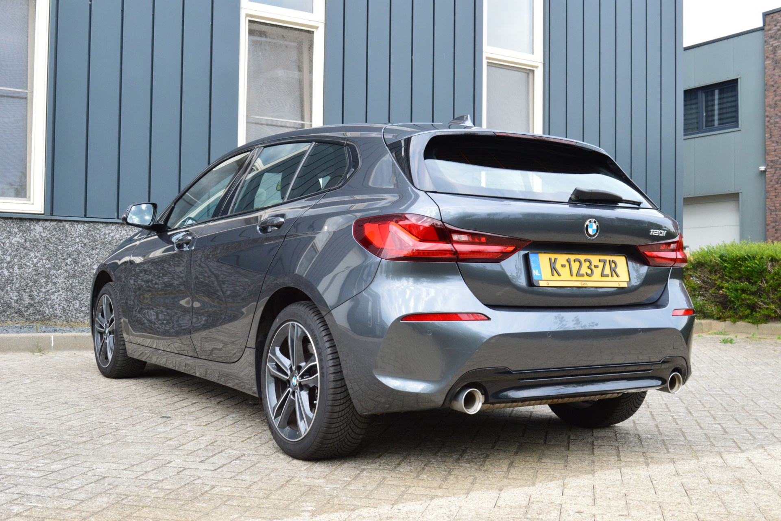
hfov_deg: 46.4
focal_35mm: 42
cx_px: 390
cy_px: 260
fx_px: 911
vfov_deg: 31.9
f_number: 10
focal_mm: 28
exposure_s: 1/320
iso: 800
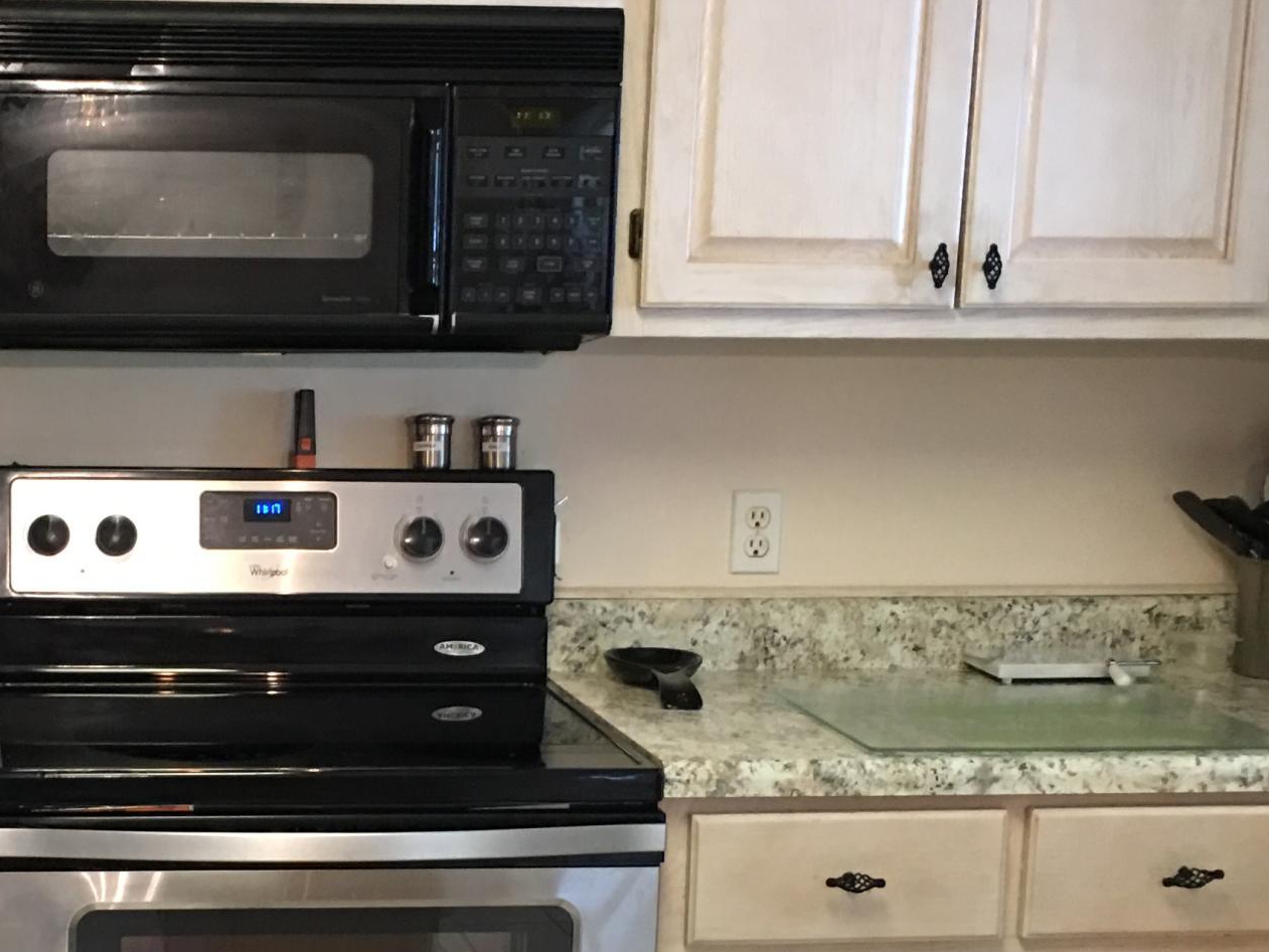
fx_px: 2530
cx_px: 222
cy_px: 729
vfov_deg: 21.1
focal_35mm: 69
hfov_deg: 27.5
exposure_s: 1/15
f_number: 2.2
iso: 80
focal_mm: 4.15
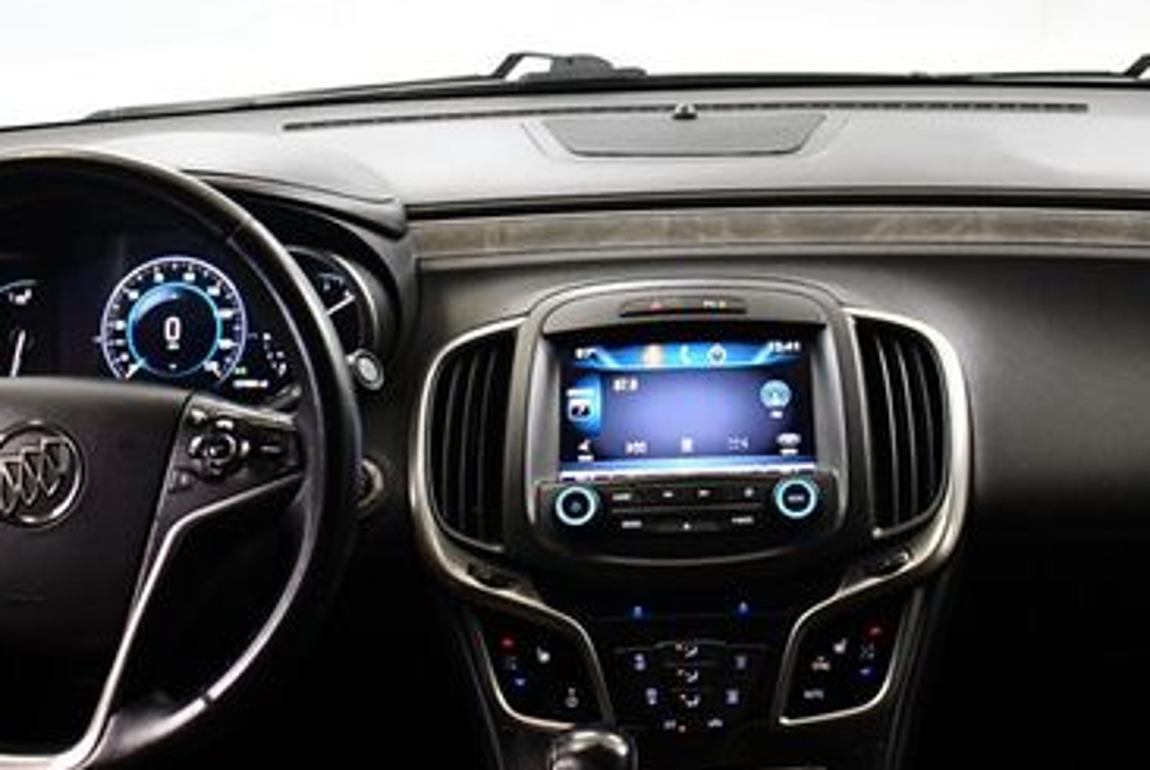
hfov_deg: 31.8
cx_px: 676
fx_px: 2015
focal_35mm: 63
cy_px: 273
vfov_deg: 21.6
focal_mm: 18
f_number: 3.5
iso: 3200
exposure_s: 1/100
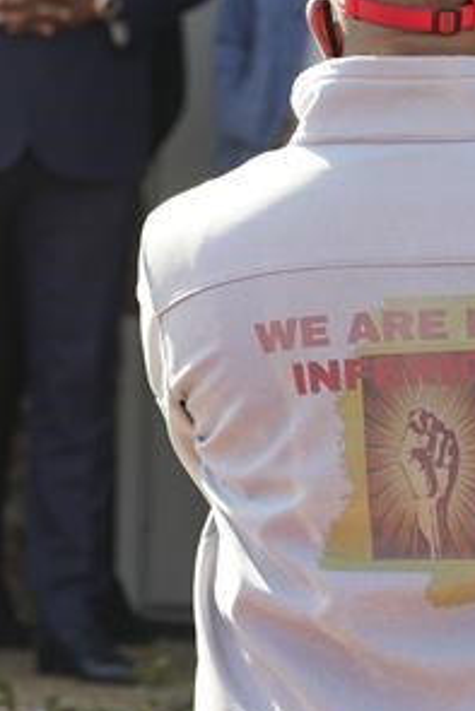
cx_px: 288
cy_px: 255
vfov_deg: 9.3
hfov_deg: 6.3
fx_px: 4349
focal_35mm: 220
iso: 640
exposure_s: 1/1000
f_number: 4.5
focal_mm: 100
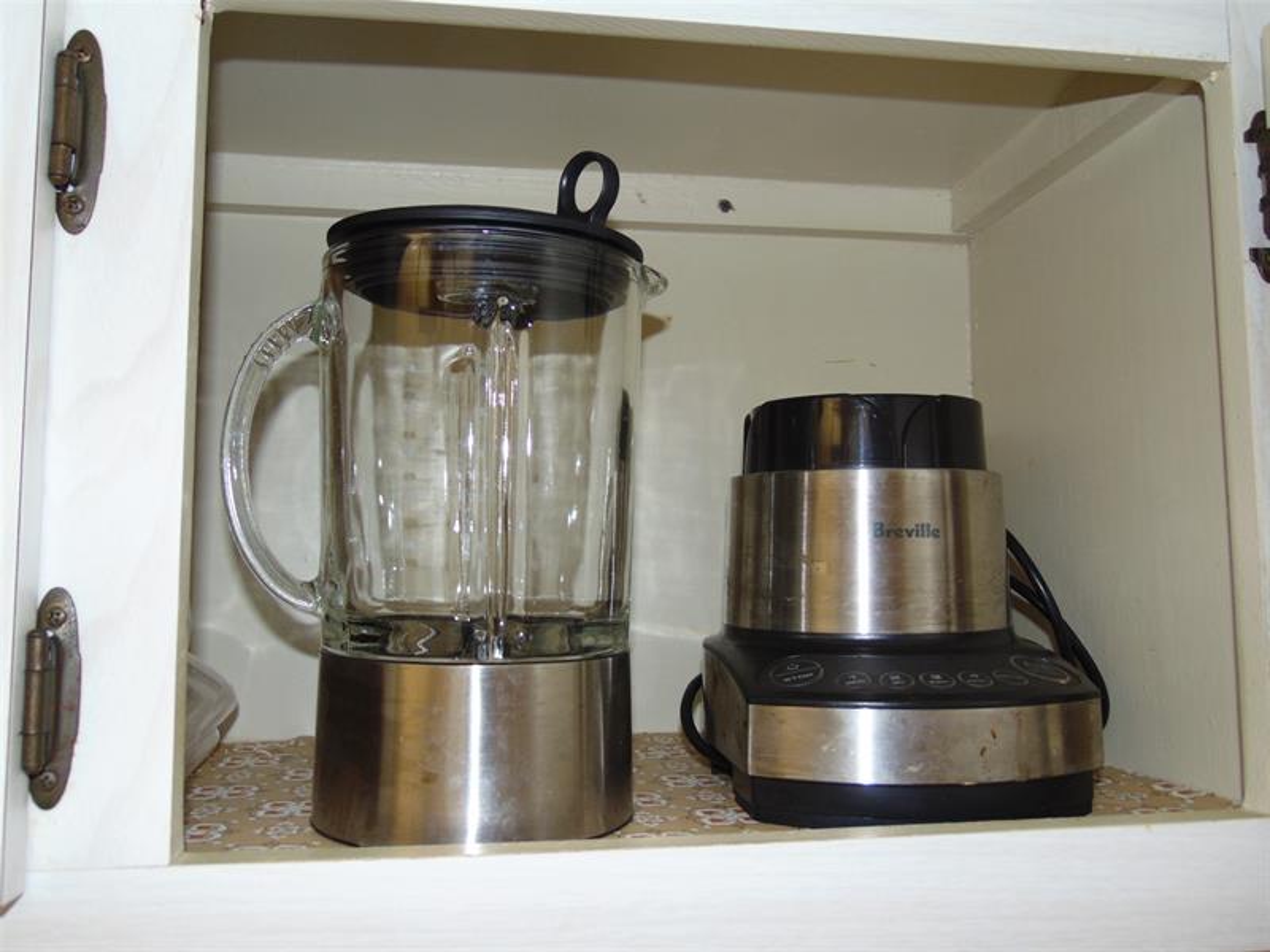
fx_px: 1101
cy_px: 476
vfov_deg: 46.8
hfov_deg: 60.0
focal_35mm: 30
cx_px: 635
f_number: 3.1
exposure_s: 1/40
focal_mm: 5.4
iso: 80
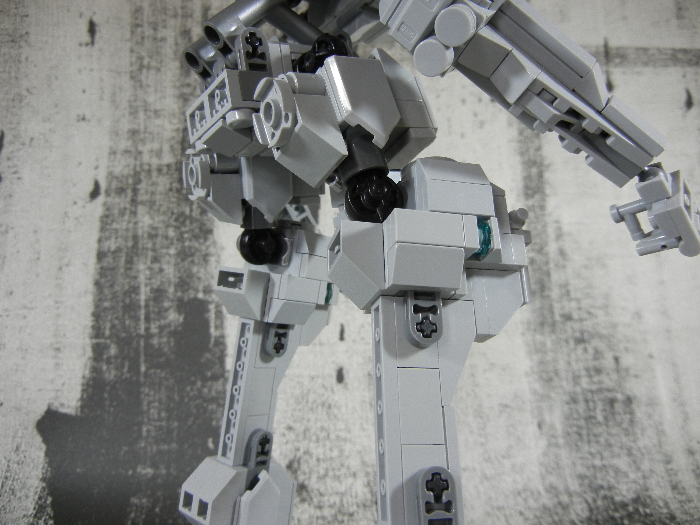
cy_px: 262
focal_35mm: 30
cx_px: 350
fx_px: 607
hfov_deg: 60.0
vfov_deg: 46.8
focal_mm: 5.4
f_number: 3.5
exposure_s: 1/56
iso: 400
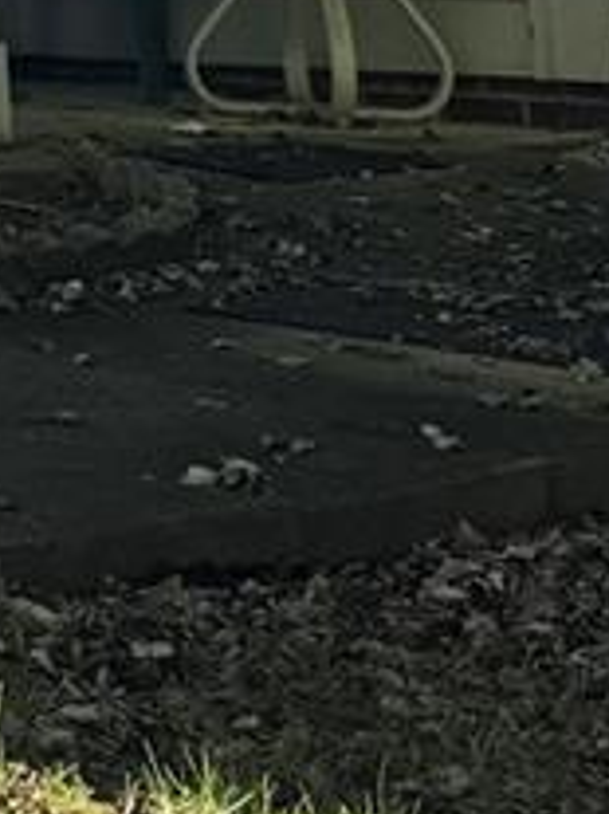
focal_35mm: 178
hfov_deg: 7.8
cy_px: -1062
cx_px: -817
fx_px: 4180
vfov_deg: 9.9
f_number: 1.78
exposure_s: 1/1172
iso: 80
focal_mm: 6.76
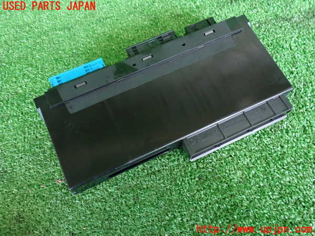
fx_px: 273
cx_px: 158
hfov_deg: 60.0
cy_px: 118
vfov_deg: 46.8
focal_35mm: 30
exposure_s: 1/30
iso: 400
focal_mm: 5.4
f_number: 2.3
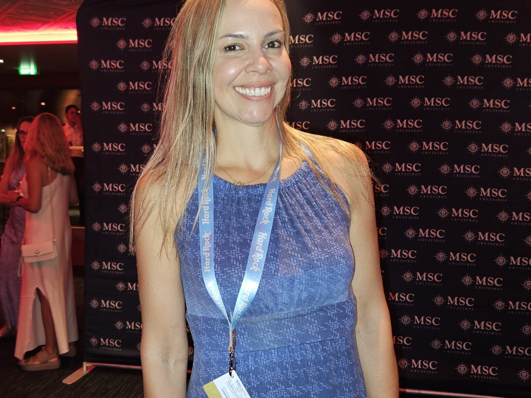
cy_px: 208
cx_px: 208
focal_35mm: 38
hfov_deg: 48.6
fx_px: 583
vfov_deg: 37.7
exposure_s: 1/16
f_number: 1.8
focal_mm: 5.4
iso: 125
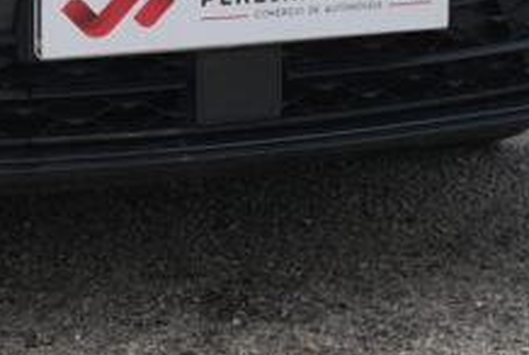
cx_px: -46
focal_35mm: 197
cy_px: -276
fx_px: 2899
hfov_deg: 10.3
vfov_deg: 6.8
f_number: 9
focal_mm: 28
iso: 160
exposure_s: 1/125
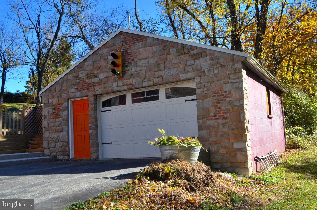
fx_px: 290
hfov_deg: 57.3
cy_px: 105
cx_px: 158
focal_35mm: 33
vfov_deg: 39.8
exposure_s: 1/125
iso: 200
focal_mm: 22
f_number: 5.6
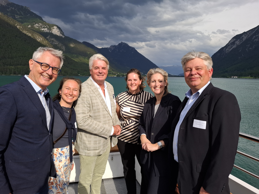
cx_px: 130
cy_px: 97
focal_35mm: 23
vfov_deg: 58.9
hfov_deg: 73.9
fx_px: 172
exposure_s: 1/1497
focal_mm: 5.54
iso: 50
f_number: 1.8
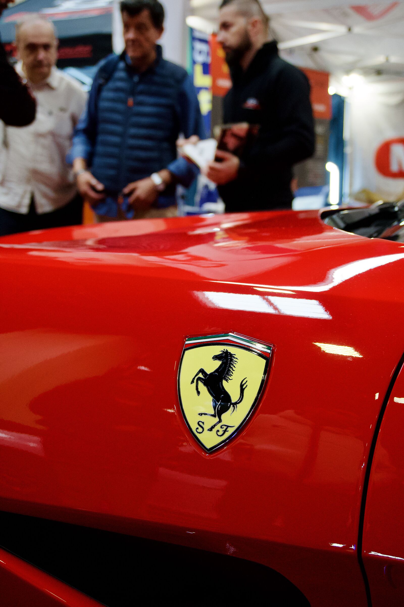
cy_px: 304
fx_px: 757
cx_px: 202
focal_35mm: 45
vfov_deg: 43.6
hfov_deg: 29.9
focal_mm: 30
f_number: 5
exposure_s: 1/160
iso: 2000
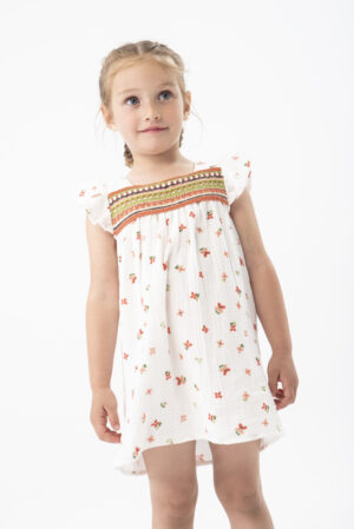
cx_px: 177
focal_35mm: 70
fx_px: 1031
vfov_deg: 28.8
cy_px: 264
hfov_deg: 19.5
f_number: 7.1
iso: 200
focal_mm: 70
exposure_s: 1/200
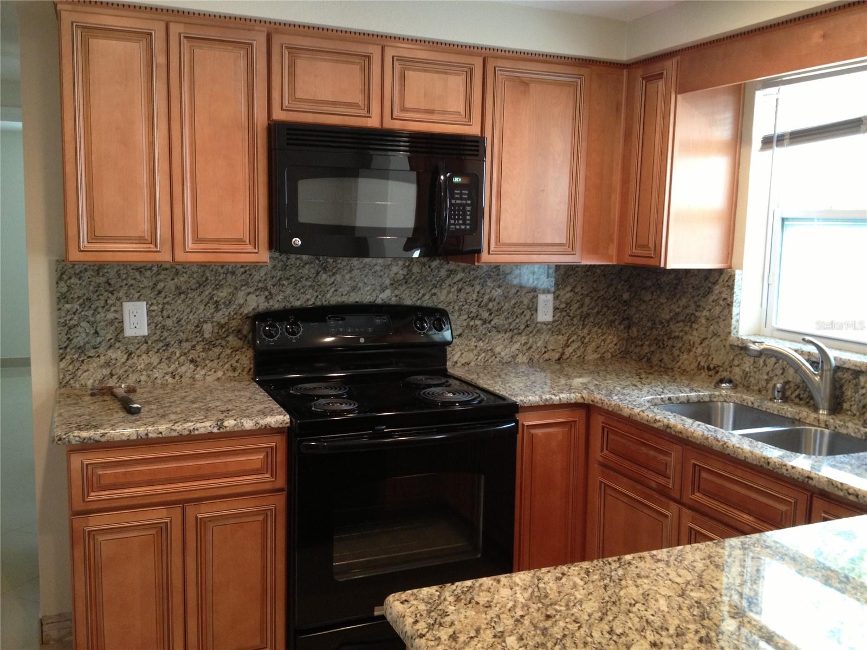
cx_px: 434
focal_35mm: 35
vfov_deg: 40.7
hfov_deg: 52.6
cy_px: 325
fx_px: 877
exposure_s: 1/20
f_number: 2.4
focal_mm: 4.28
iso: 160
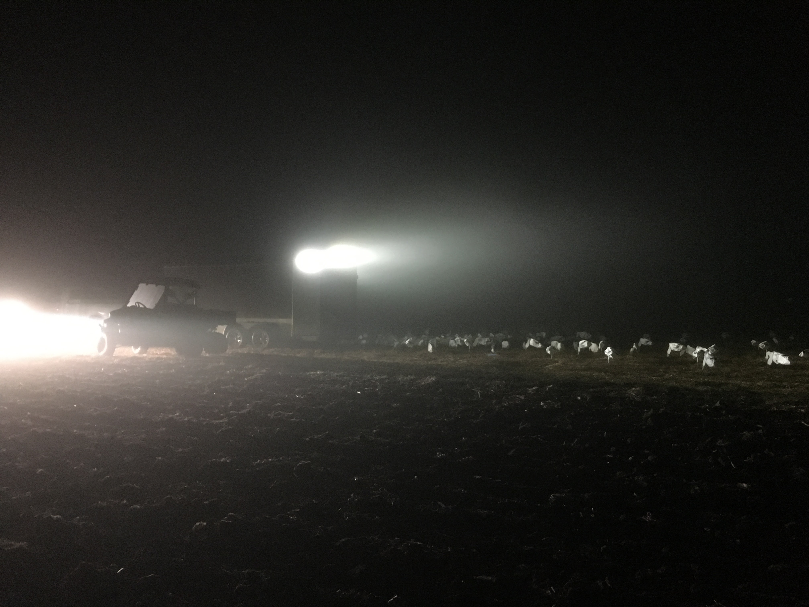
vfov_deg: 48.2
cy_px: 304
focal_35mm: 29
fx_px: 678
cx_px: 404
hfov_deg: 61.7
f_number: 2.2
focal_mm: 4.15
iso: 320
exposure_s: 1/15
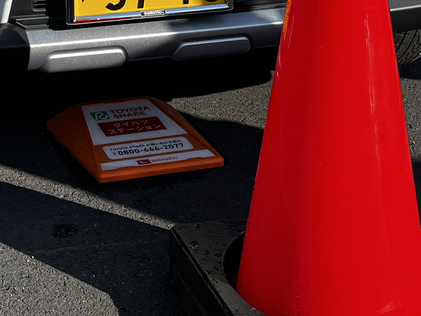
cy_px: -179
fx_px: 1009
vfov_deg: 16.1
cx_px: 37
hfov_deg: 22.9
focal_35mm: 83
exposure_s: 1/4016
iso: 50
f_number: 1.6
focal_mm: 5.1
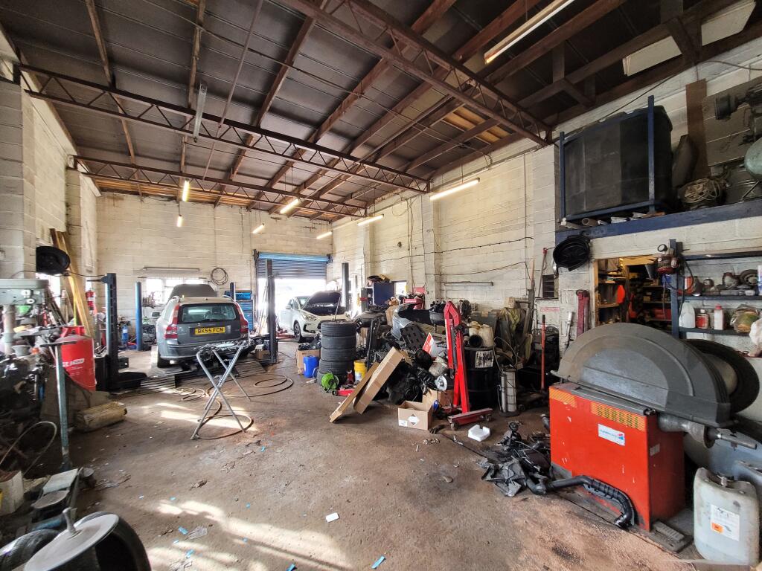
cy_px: 286
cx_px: 381
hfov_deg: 106.2
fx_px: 286
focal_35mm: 13
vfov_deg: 89.9
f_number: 2.2
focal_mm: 1.74
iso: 320
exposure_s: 1/33
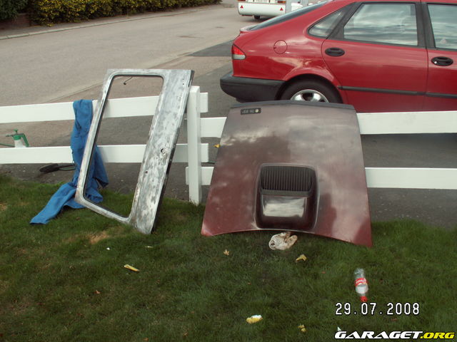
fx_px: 462
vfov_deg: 40.7
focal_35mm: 35
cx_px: 228
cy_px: 171
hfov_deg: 52.6
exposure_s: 1/100
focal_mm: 5.86
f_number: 5
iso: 50
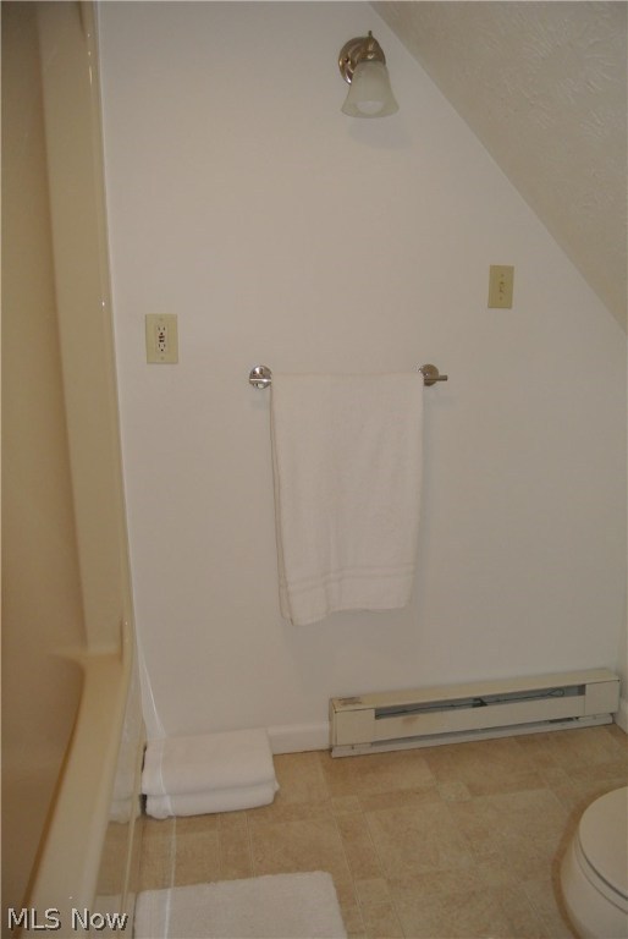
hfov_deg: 48.0
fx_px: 705
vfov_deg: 67.3
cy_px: 470
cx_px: 314
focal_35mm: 27
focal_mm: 10
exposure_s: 1/60
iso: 640
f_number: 3.5
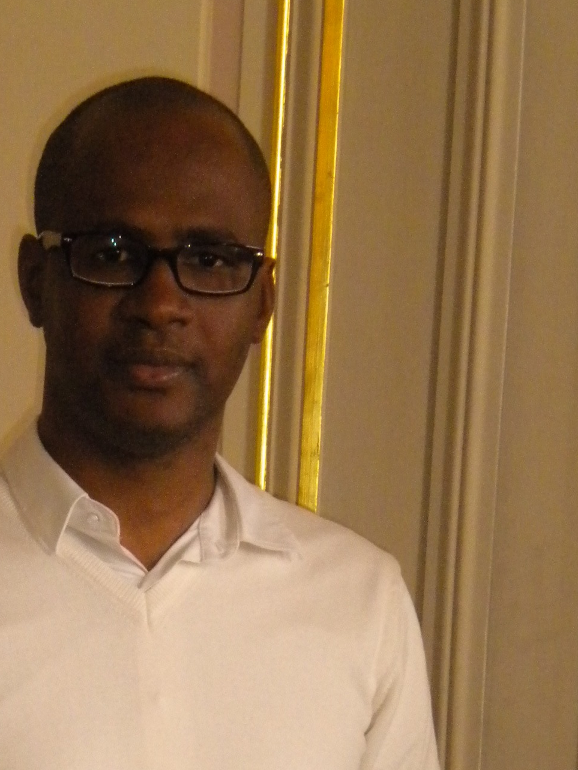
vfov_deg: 9.3
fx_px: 4720
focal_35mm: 212
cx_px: 77
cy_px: 752
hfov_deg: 7.0
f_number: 5.9
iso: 800
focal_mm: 18.9
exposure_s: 1/60
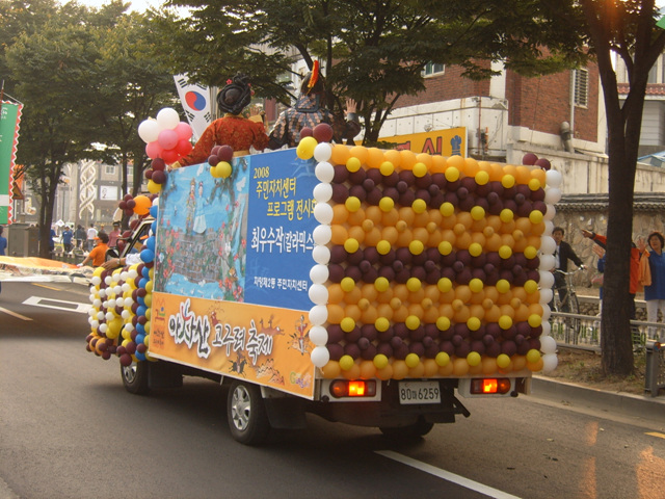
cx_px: 332
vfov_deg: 26.6
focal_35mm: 55
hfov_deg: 34.9
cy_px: 250
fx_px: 1057
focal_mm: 9.1
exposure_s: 1/125
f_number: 3.4
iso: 50
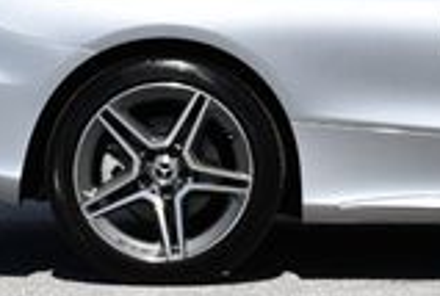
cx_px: 609
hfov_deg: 7.9
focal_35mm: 257
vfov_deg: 5.3
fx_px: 3150
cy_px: -194
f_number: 9
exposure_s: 1/320
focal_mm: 32
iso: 100
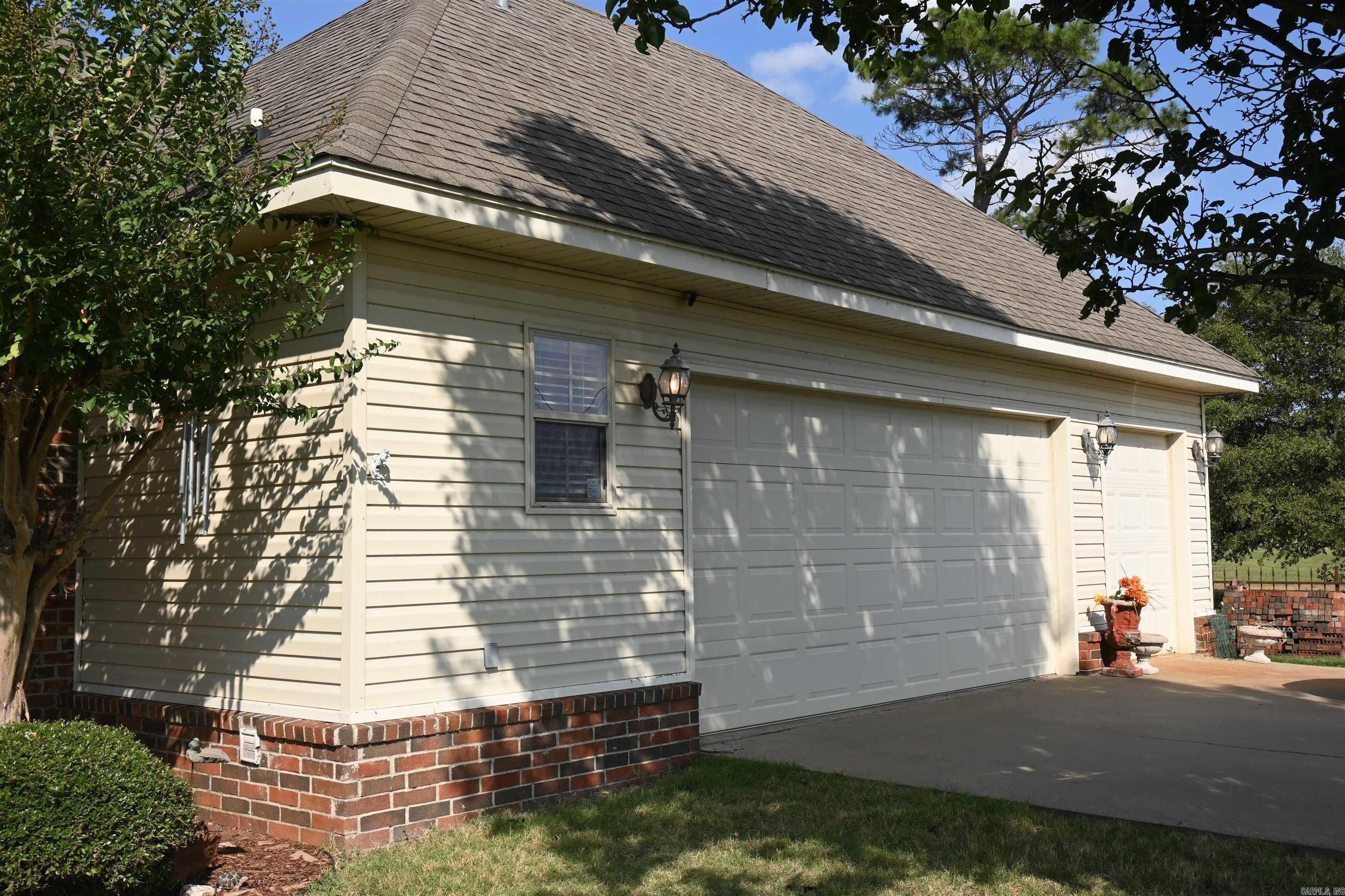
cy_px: 448
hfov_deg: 52.2
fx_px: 1373
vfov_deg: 36.2
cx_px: 672
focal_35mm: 37
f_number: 10
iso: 100
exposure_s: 1/200
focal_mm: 24.5
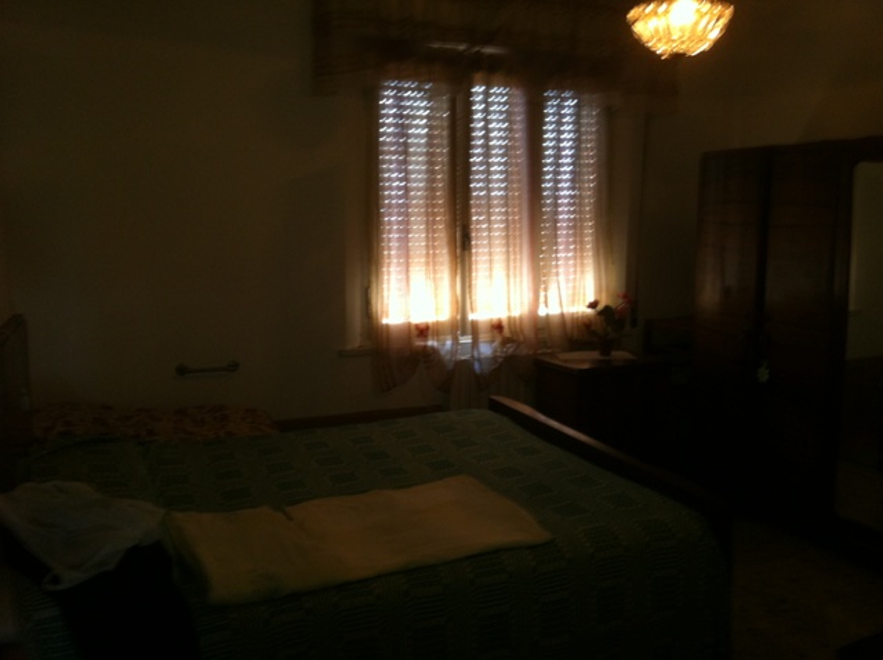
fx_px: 891
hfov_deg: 52.7
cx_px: 442
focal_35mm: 35
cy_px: 330
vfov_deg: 40.6
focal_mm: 3.85
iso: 100
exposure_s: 1/15
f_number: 2.8
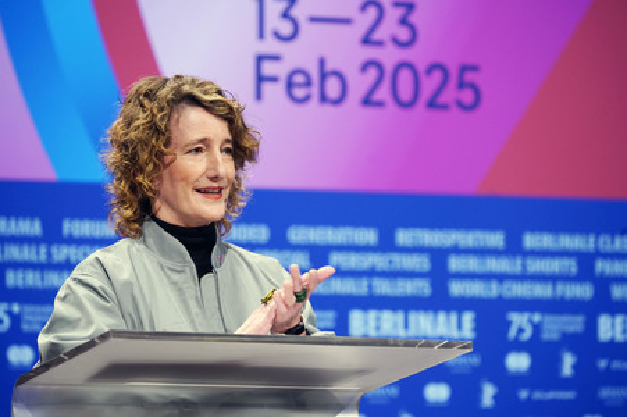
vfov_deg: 7.6
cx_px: 314
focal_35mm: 181
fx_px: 3150
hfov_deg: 11.4
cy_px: 208
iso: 2000
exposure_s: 1/100
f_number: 5.6
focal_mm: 181
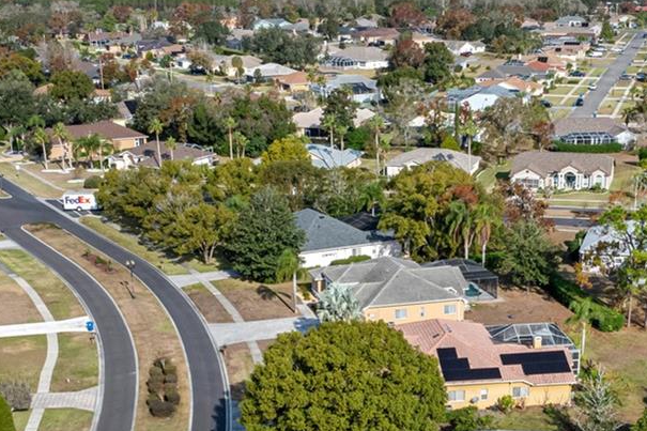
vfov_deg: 20.1
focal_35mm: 66
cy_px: 407
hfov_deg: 30.3
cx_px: 421
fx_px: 1186
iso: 100
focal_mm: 12.29
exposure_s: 1/240
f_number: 8
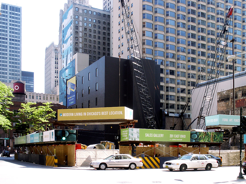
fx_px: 291
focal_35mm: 41
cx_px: 123
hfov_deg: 45.8
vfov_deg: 35.1
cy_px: 92
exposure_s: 1/45
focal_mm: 8.57
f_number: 8
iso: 64
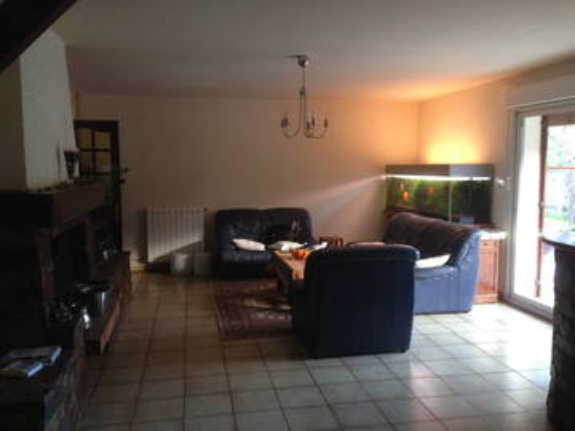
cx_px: 288
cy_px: 216
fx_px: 548
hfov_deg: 55.4
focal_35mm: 33
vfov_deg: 42.9
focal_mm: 4.12
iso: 250
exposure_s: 1/20
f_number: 2.4
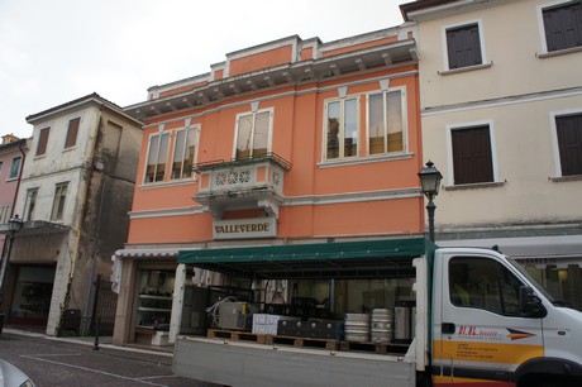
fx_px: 436
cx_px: 291
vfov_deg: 47.9
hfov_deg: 67.4
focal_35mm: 27
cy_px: 194
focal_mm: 18
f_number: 6.3
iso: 500
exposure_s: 1/250
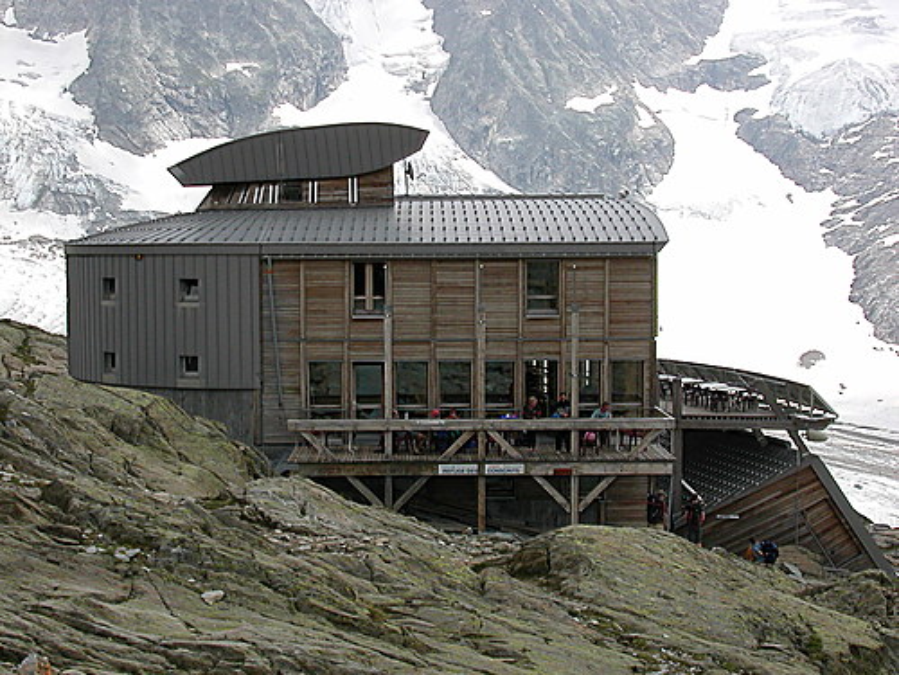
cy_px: 338
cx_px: 450
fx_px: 1402
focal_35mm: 54
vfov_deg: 27.0
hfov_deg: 35.5
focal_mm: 8.2
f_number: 5.4
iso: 100
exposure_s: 1/438
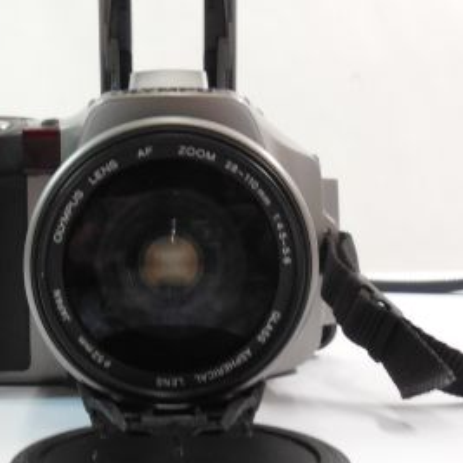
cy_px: 272
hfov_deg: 30.9
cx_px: 166
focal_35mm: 55
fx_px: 832
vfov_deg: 31.0
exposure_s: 1/25
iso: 400
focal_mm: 4.6
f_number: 3.5
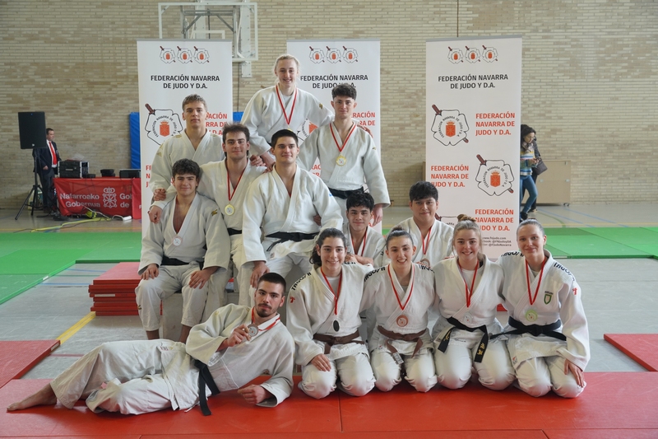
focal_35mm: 46
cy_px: 220
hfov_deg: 42.3
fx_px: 850
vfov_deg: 28.9
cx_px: 329
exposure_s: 1/160
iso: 500
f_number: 4.5
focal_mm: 31
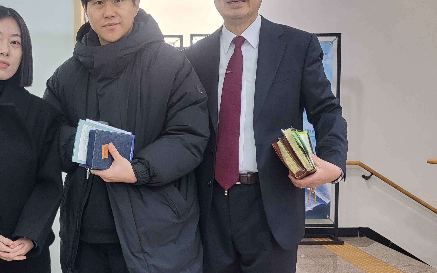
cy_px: 180
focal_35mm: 46
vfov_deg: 27.8
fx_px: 548
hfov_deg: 42.8
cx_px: 142
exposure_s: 1/40
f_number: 1.8
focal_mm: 4.25
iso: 200
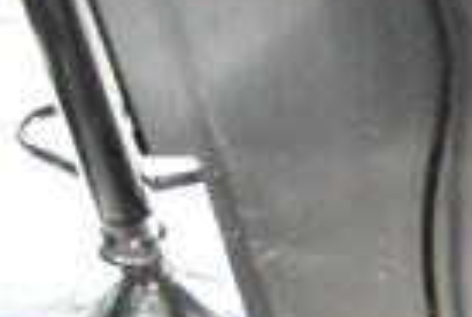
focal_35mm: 120
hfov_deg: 14.7
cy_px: 682
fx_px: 1577
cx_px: 879
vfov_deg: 10.4
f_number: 3.5
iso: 2000
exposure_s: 1/30
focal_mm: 18
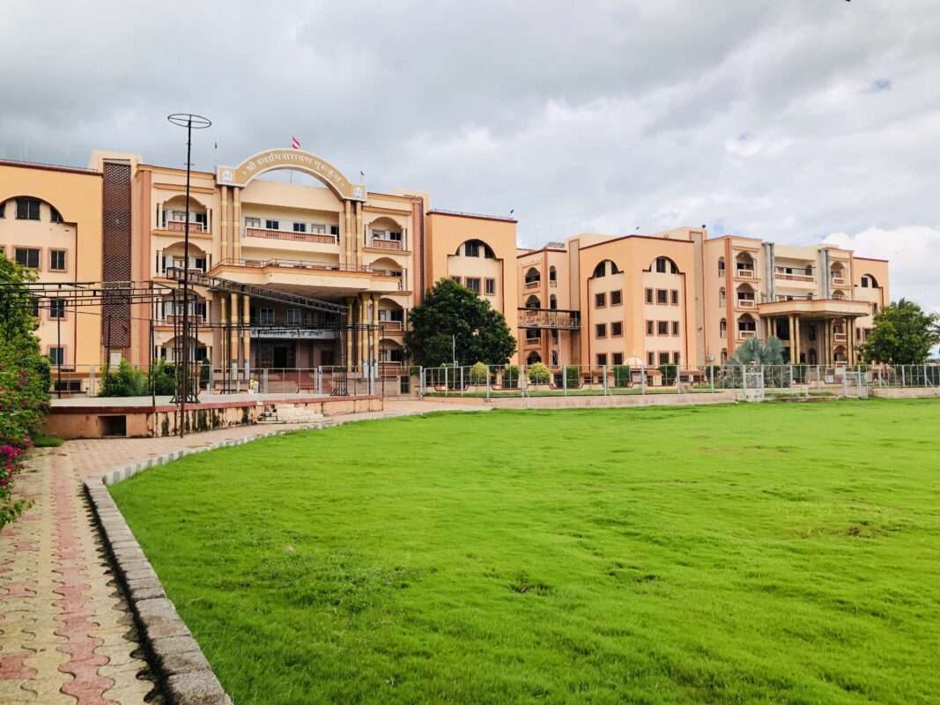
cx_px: 470
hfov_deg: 63.4
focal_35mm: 28
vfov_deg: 49.7
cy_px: 352
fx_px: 760
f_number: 1.8
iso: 20
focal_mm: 3.99
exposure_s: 1/1453
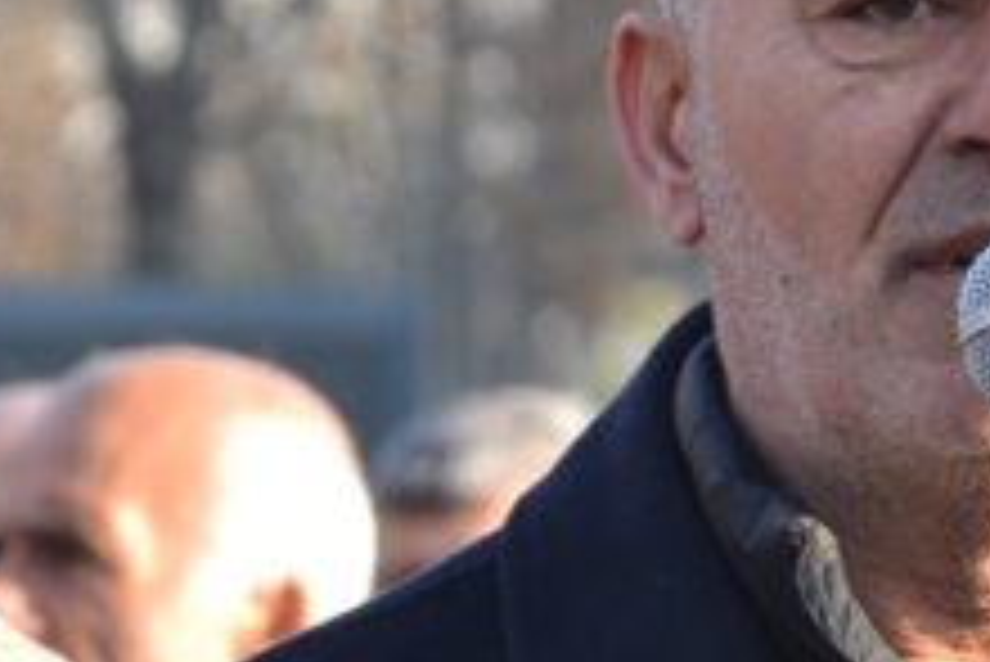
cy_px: 486
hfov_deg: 3.9
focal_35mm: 523
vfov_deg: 2.6
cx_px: 1161
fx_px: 14391
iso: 400
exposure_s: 1/125
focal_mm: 100
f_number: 5.6
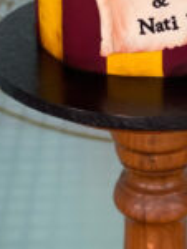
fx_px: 1070
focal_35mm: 149
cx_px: 163
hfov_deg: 9.9
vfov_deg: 12.7
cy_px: -97
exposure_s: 1/122
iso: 100
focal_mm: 6
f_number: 2
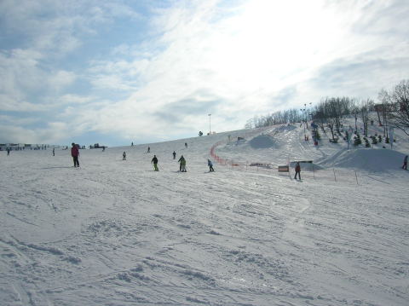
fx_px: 401
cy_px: 153
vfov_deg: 41.7
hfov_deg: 54.0
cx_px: 204
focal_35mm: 34
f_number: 4.9
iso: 50
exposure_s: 1/2137
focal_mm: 5.7
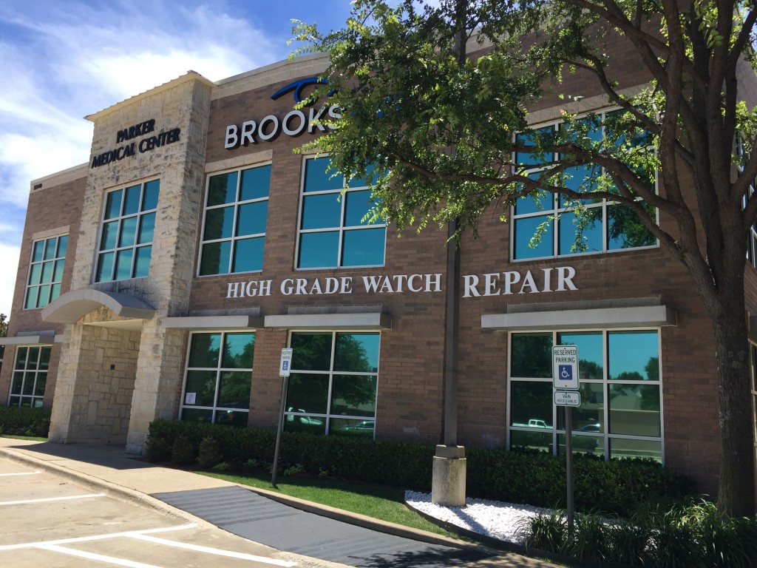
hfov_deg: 61.7
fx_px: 634
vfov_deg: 48.2
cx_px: 378
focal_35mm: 29
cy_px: 284
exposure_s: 1/1236
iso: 32
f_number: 2.2
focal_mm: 4.15
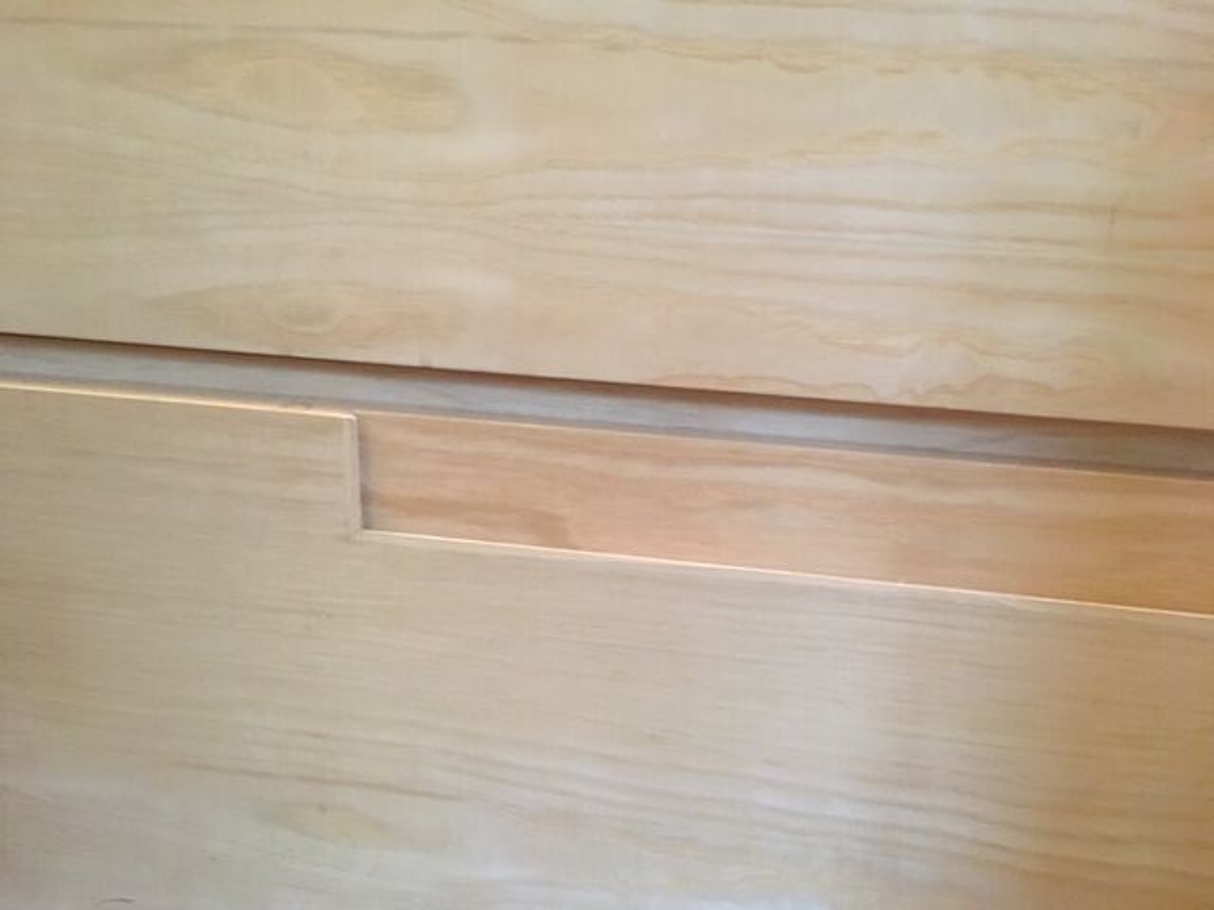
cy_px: 455
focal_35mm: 29
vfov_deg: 48.2
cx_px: 607
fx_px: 1017
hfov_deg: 61.7
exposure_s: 1/17
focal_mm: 4.15
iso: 320
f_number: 2.2
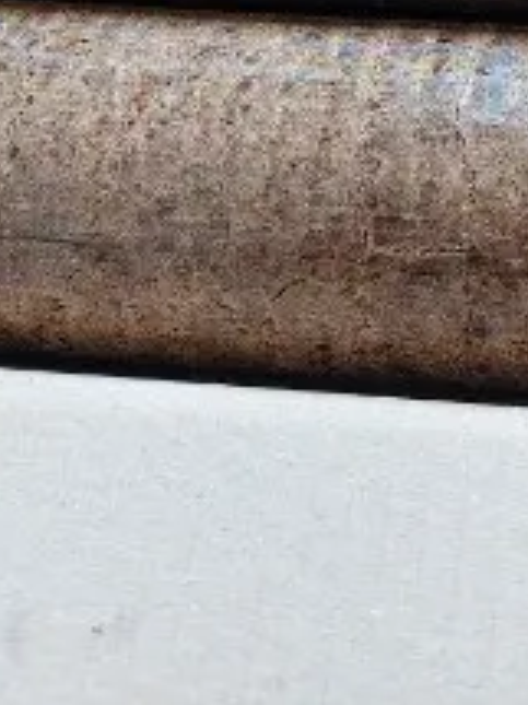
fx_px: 1242
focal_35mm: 61
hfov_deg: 23.3
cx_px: 490
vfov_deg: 27.6
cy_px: -152
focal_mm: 5.23
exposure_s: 1/50
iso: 250
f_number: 1.8
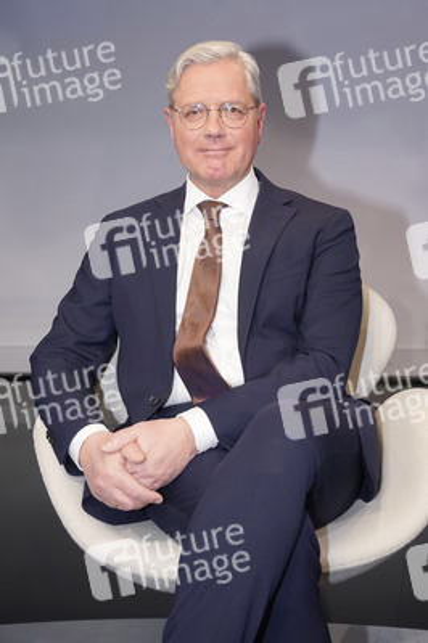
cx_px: 214
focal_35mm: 51
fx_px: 911
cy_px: 322
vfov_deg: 38.9
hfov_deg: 26.4
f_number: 5.6
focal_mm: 51
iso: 2000
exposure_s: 1/125
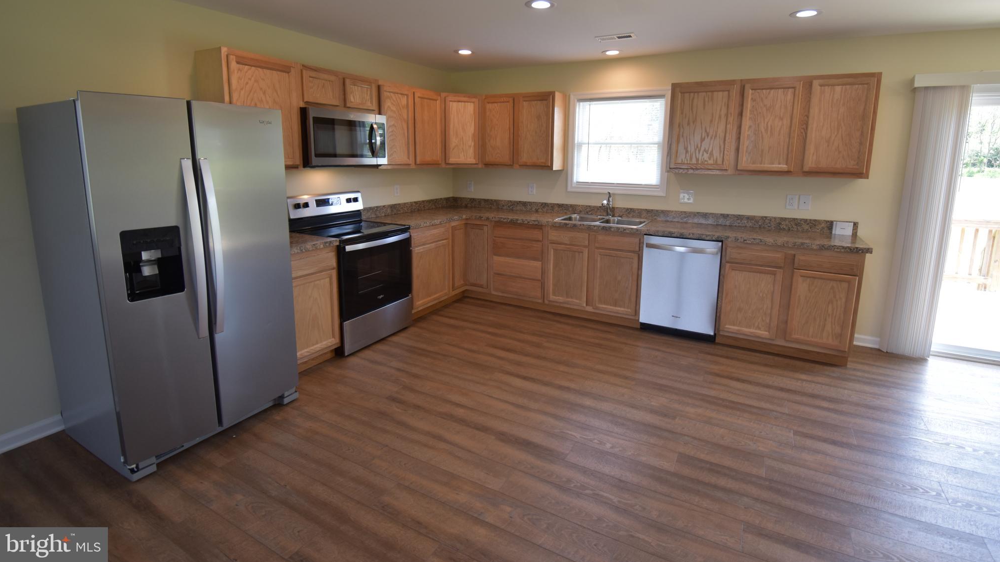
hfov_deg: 99.4
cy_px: 224
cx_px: 507
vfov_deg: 66.4
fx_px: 424
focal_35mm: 16
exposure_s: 1/80
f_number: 4.5
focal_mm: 10
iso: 400
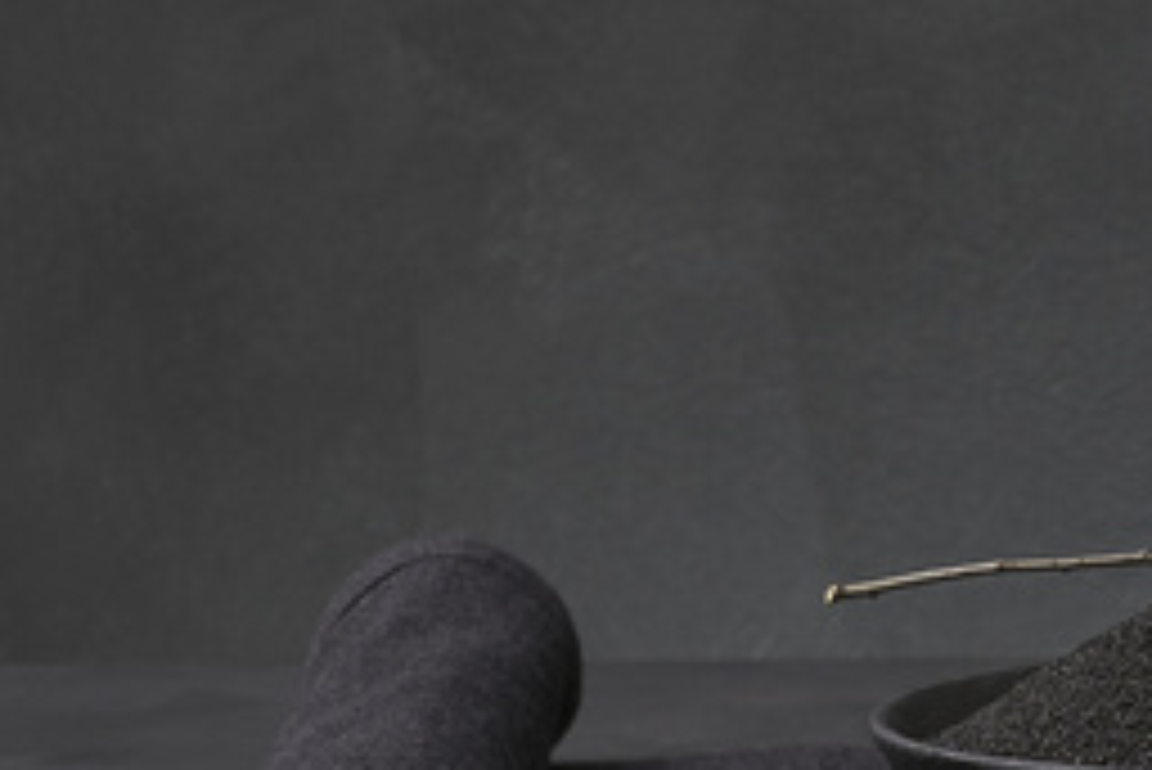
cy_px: 7
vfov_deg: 3.9
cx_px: 1768
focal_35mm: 352
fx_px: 11270
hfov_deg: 5.8
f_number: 11
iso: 160
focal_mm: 60
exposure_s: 1.5
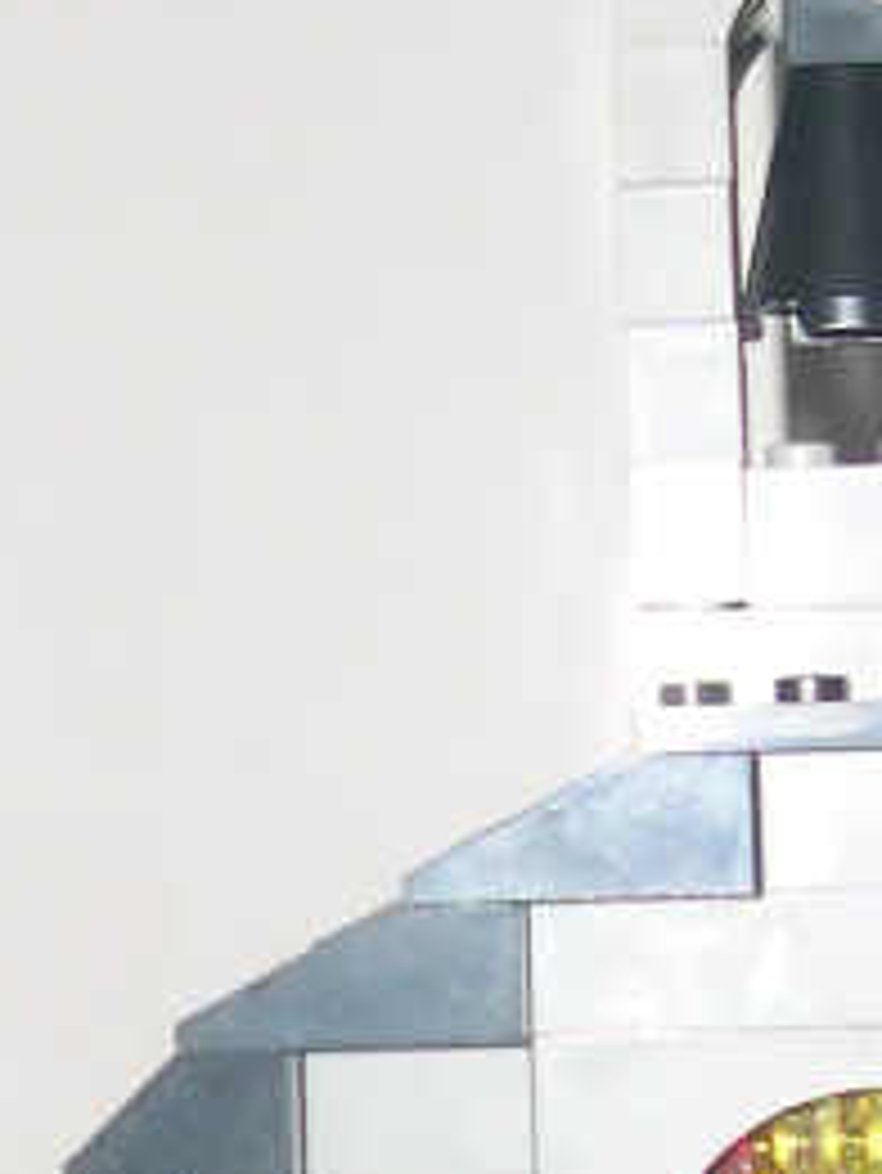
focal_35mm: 149
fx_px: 5058
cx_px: 378
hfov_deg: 10.0
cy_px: 1098
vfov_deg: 13.1
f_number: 2.8
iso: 100
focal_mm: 8
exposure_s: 1/60
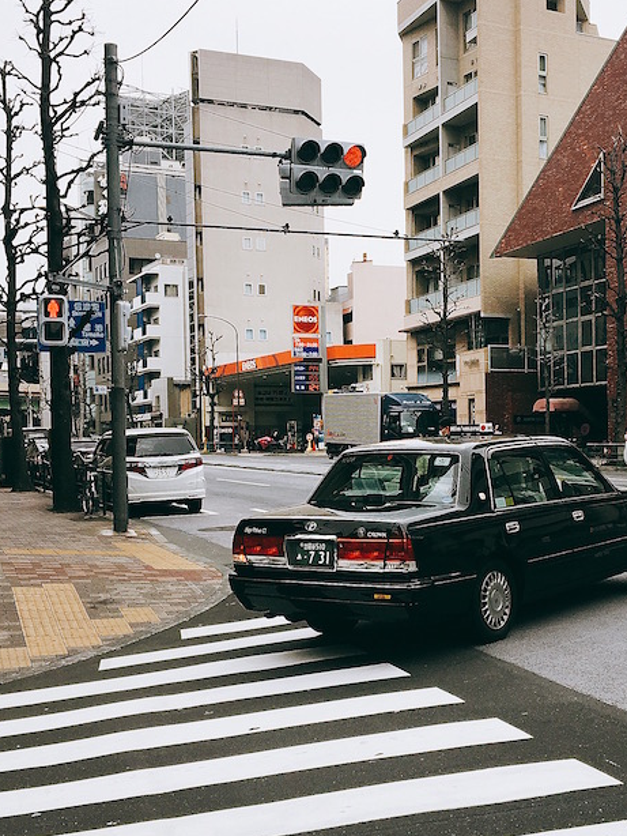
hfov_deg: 28.4
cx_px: 401
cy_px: 464
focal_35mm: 51
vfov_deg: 37.4
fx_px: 1231
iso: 25
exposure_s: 1/1399
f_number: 2.2
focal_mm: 4.15
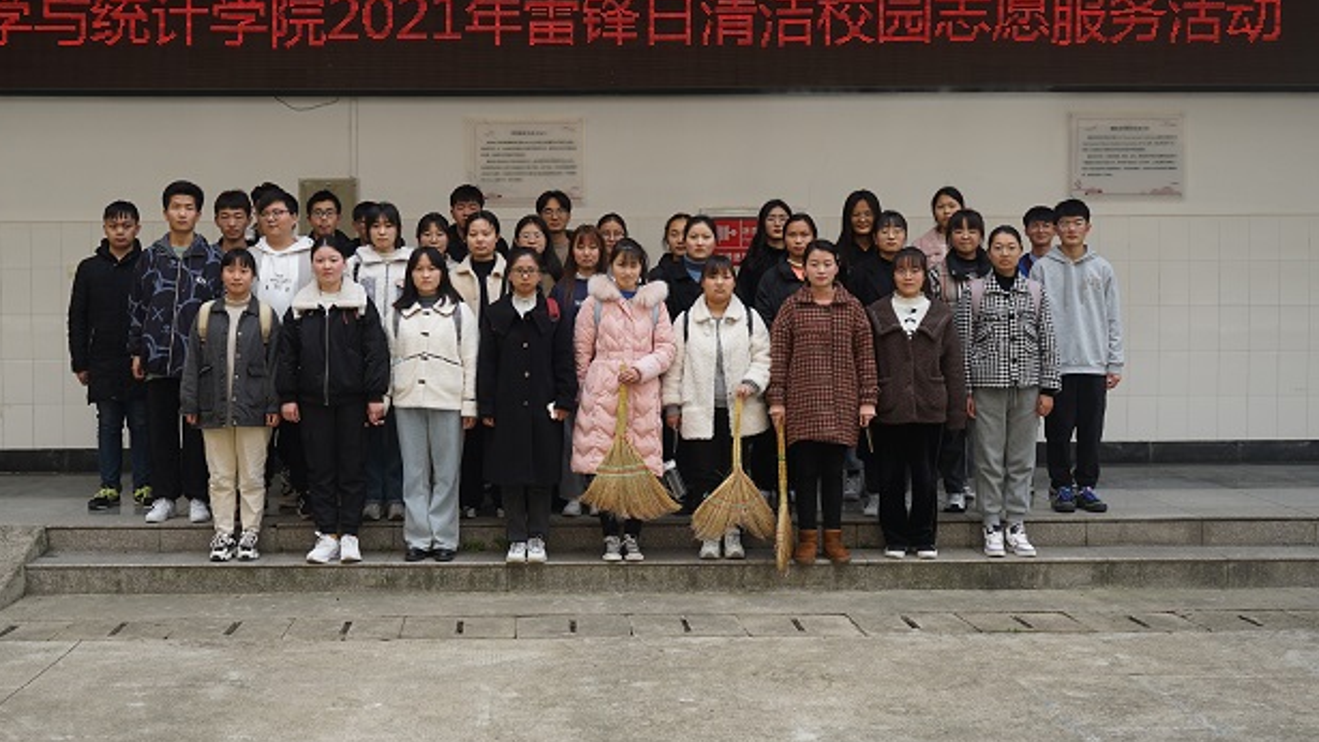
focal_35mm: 46
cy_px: 345
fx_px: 1609
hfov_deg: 44.5
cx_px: 579
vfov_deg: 26.0
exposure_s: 1/200
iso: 100
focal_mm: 36
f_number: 5.6
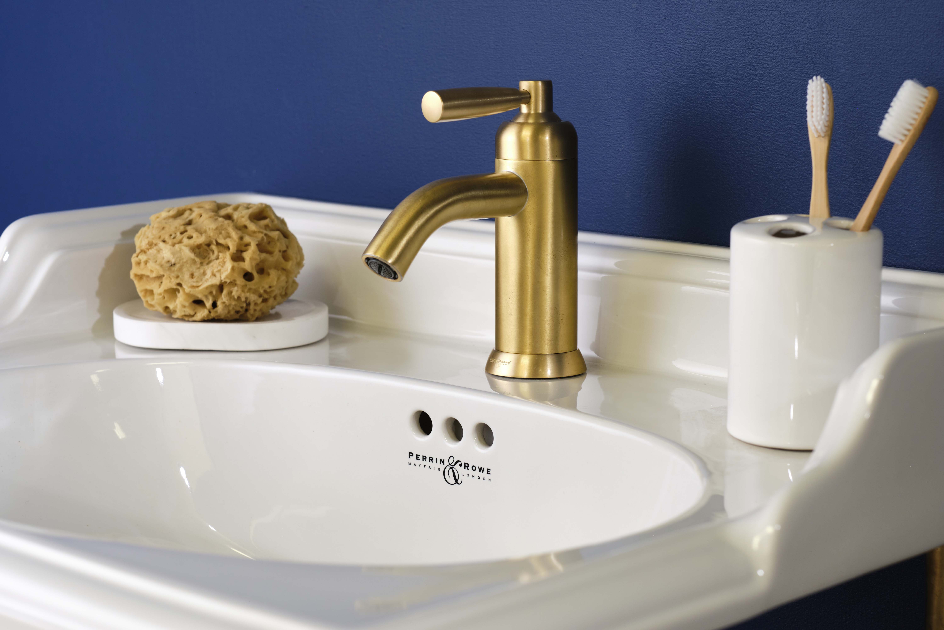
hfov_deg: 24.2
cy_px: 315
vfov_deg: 16.3
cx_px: 472
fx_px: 2202
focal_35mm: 84
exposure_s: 1/2.08
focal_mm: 56
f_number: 5.6
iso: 200
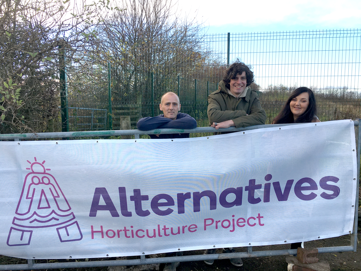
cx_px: 180
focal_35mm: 29
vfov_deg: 48.2
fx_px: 302
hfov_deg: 61.7
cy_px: 136
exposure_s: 1/455
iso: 25
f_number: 2.2
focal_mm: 4.15
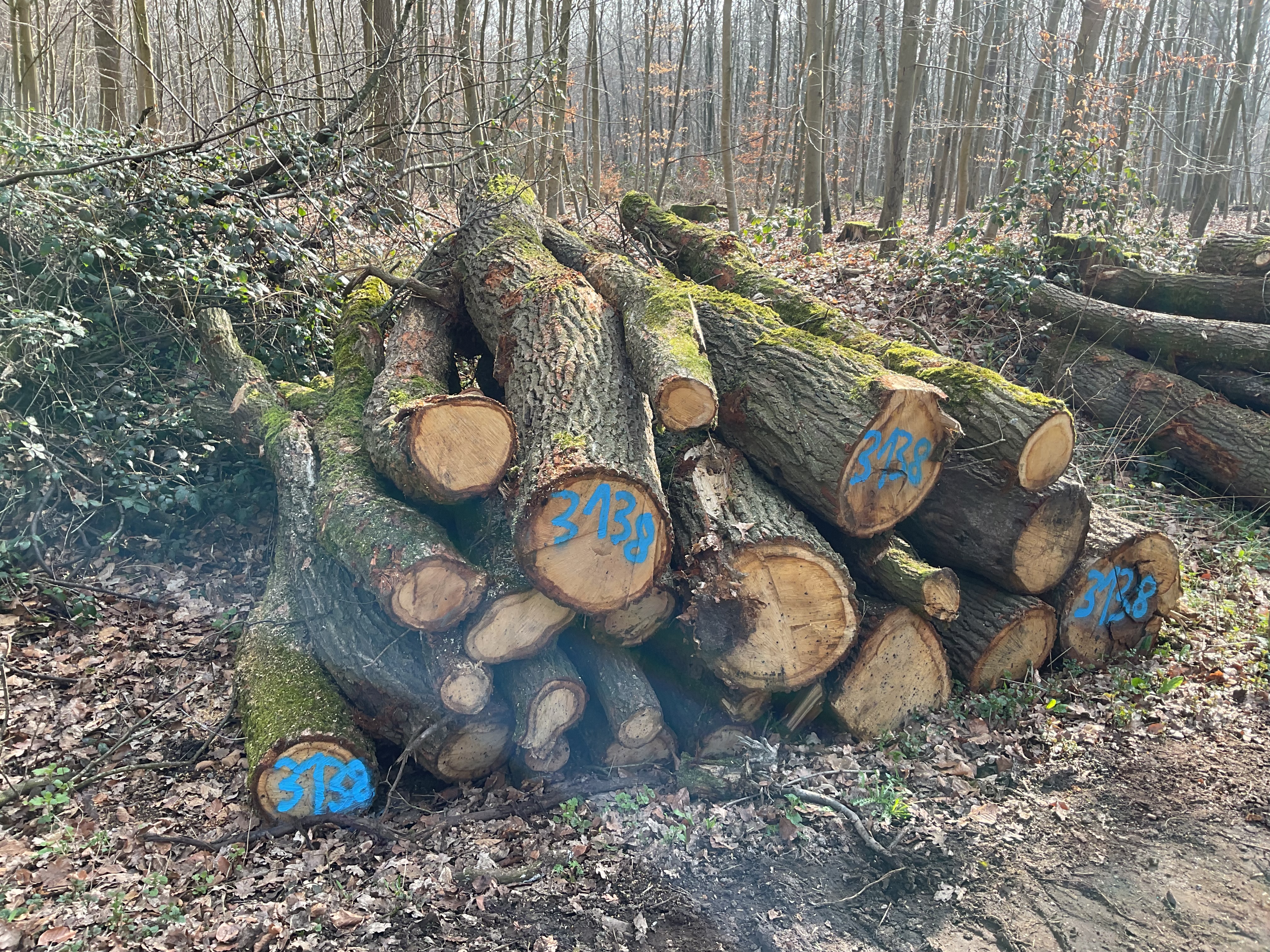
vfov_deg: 48.2
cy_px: 476
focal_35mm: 29
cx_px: 635
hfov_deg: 61.7
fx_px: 1064
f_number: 1.8
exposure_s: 1/124
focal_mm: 3
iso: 16
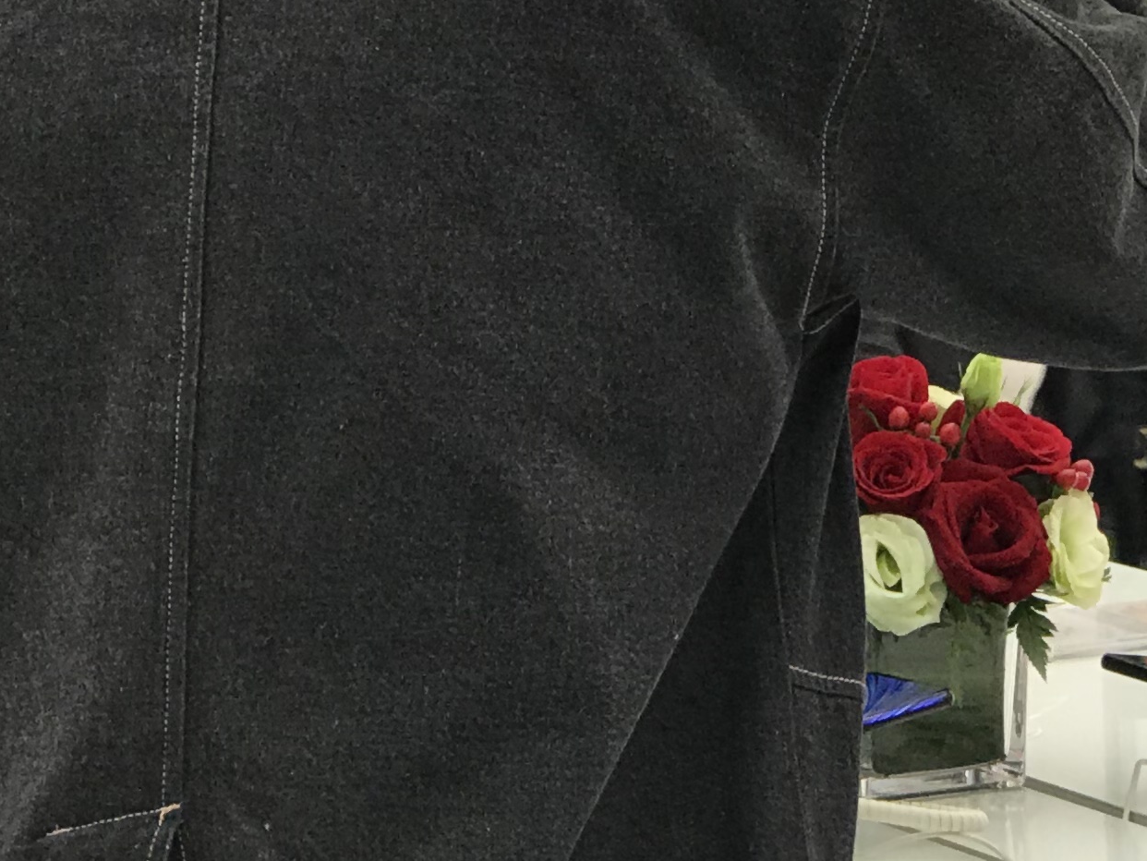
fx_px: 6131
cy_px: 144
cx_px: 1019
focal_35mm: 185
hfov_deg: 10.6
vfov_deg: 8.0
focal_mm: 6.6
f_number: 2.8
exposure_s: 1/50
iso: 25
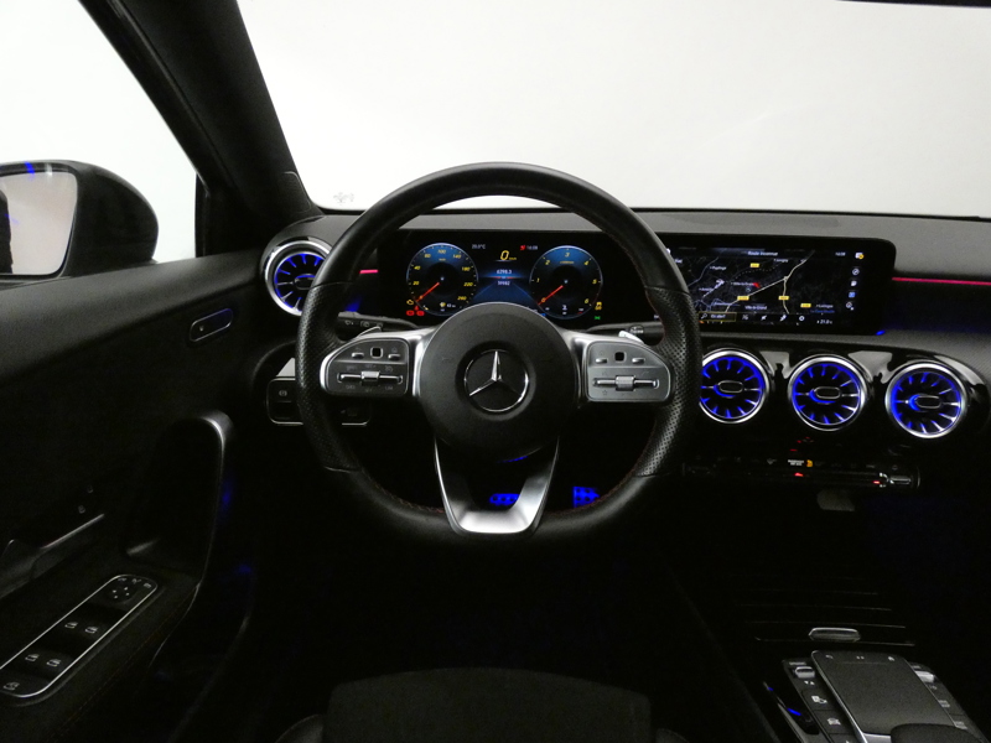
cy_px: 372
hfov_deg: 81.7
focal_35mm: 20
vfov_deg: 66.0
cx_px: 496
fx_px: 573
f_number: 2.8
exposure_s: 1/50
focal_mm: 3.6
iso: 1600
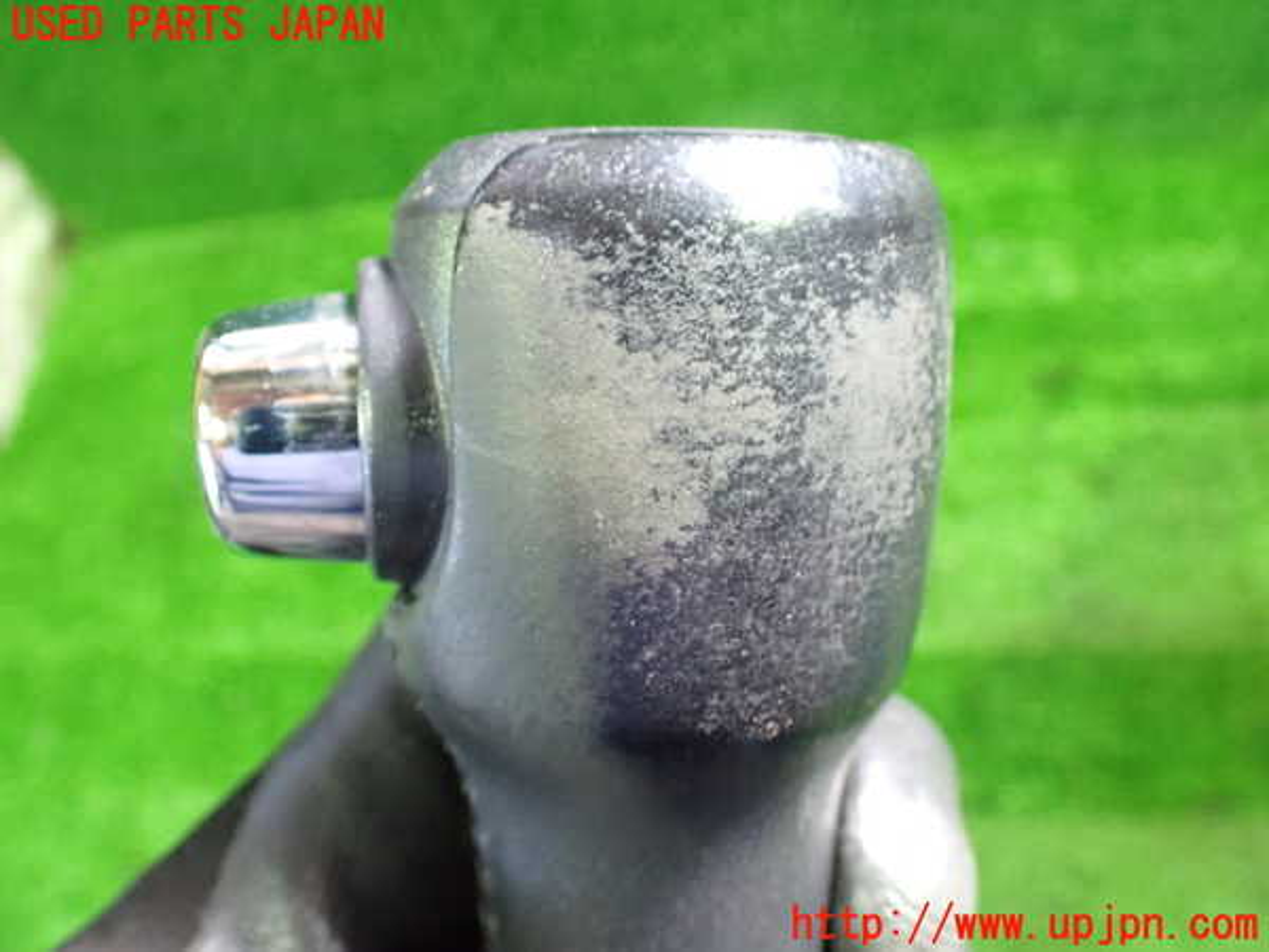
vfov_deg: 46.8
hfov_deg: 60.0
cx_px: 634
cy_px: 476
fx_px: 1100
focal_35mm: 30
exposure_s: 1/30
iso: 1250
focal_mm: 5.4
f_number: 2.3
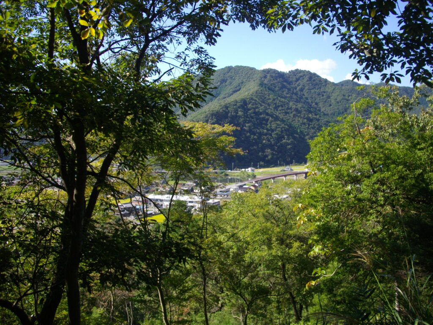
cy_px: 162
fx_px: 463
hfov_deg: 50.1
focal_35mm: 37
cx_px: 216
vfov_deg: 38.7
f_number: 5.6
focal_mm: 6.2
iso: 100
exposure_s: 1/200
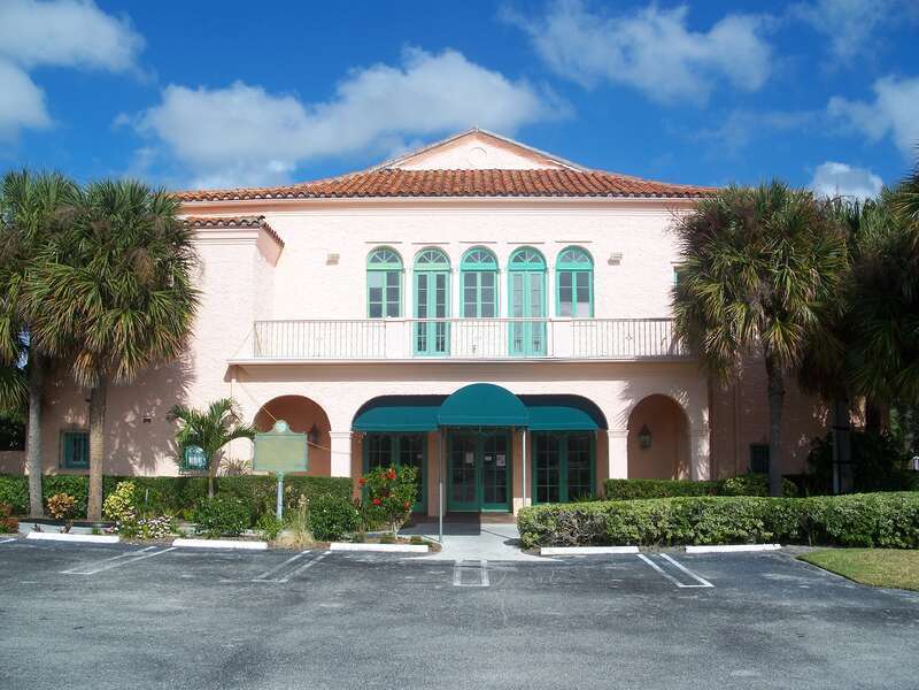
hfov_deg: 50.1
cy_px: 345
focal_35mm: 37
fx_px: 982
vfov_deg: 38.7
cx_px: 460
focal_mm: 7.8
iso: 64
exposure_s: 1/800
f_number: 4
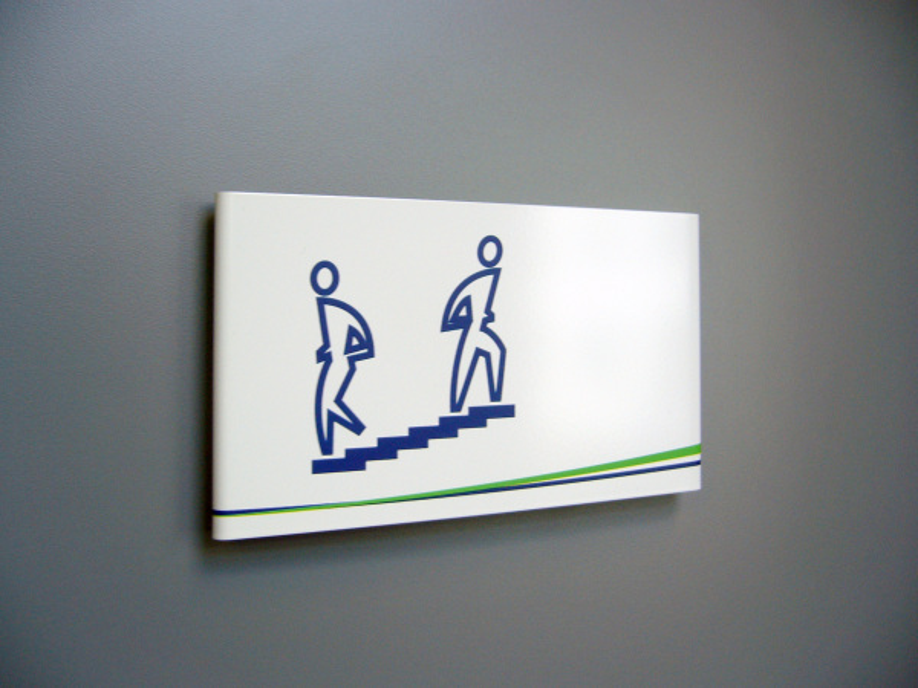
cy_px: 344
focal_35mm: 35
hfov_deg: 52.6
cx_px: 459
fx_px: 928
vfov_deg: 40.7
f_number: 2.8
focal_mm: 5.8
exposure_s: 1/30
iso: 80
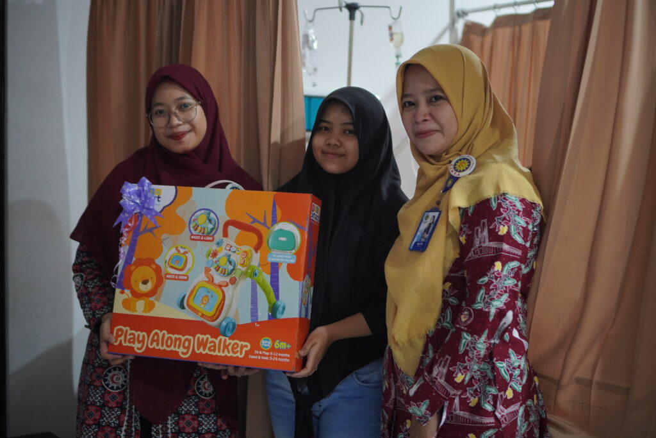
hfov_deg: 37.8
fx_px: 957
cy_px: 219
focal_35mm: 52
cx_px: 328
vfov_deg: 25.8
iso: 1000
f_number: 1.8
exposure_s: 1/80
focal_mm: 35
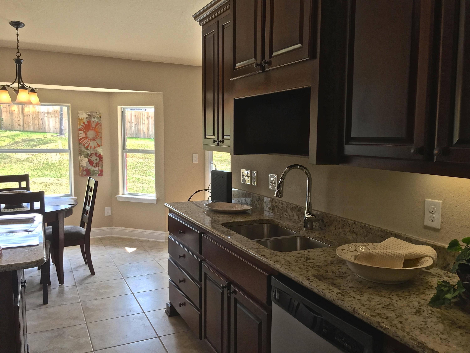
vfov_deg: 48.2
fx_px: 394
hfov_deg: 61.7
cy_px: 176
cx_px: 235
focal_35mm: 29
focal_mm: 4.15
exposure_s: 1/120
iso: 40
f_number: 2.2
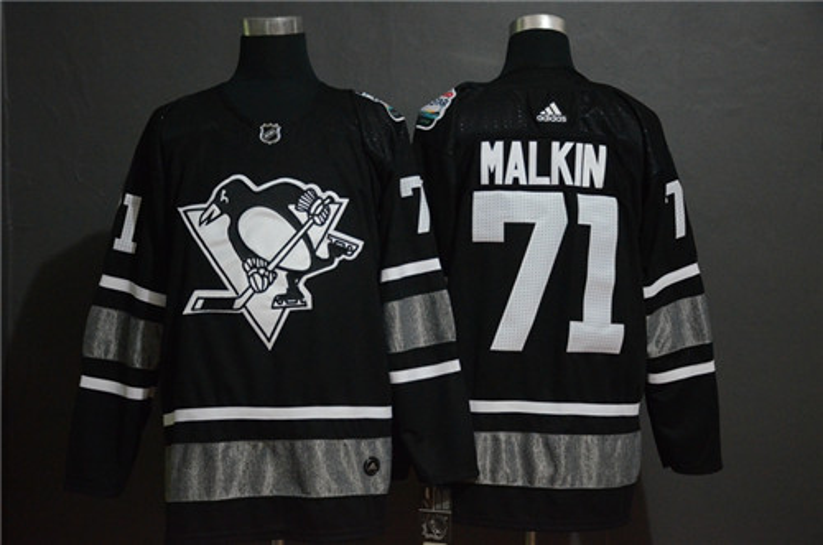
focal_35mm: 60
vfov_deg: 22.5
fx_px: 1369
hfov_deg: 33.5
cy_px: 272
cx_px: 412
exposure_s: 1/40
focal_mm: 40
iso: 4000
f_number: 4.5
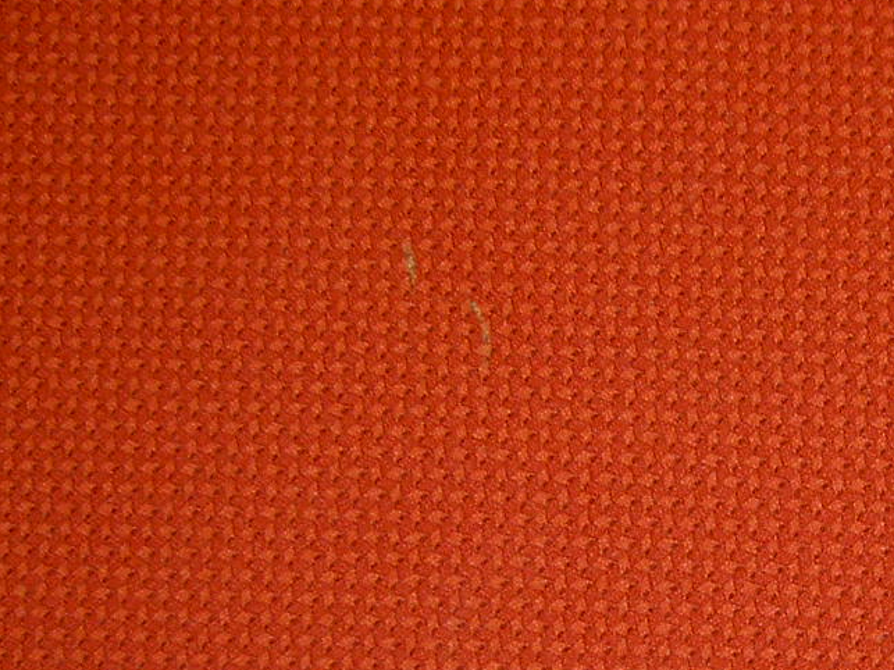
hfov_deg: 19.9
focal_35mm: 97
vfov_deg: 15.0
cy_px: 635
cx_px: 799
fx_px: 2505
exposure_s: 1/59.5
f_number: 2.8
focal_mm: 8
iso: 100
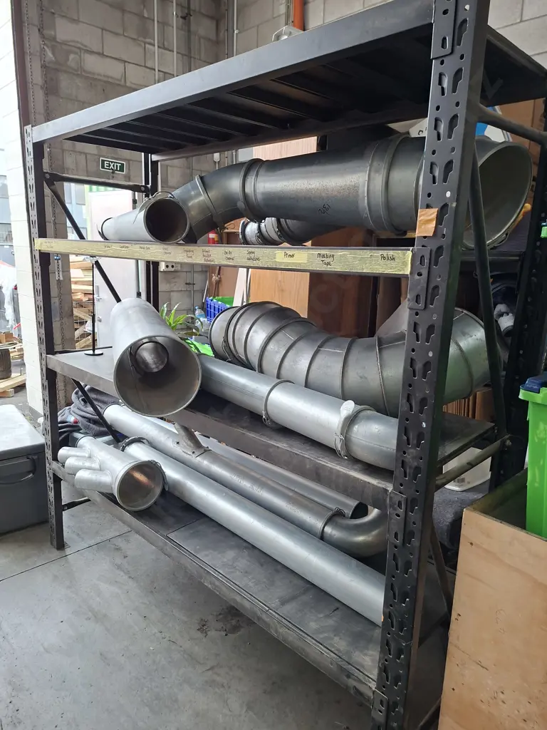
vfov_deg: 73.9
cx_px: 274
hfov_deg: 58.9
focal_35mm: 23
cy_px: 365
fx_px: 485
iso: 320
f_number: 1.8
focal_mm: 5.54
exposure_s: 1/100
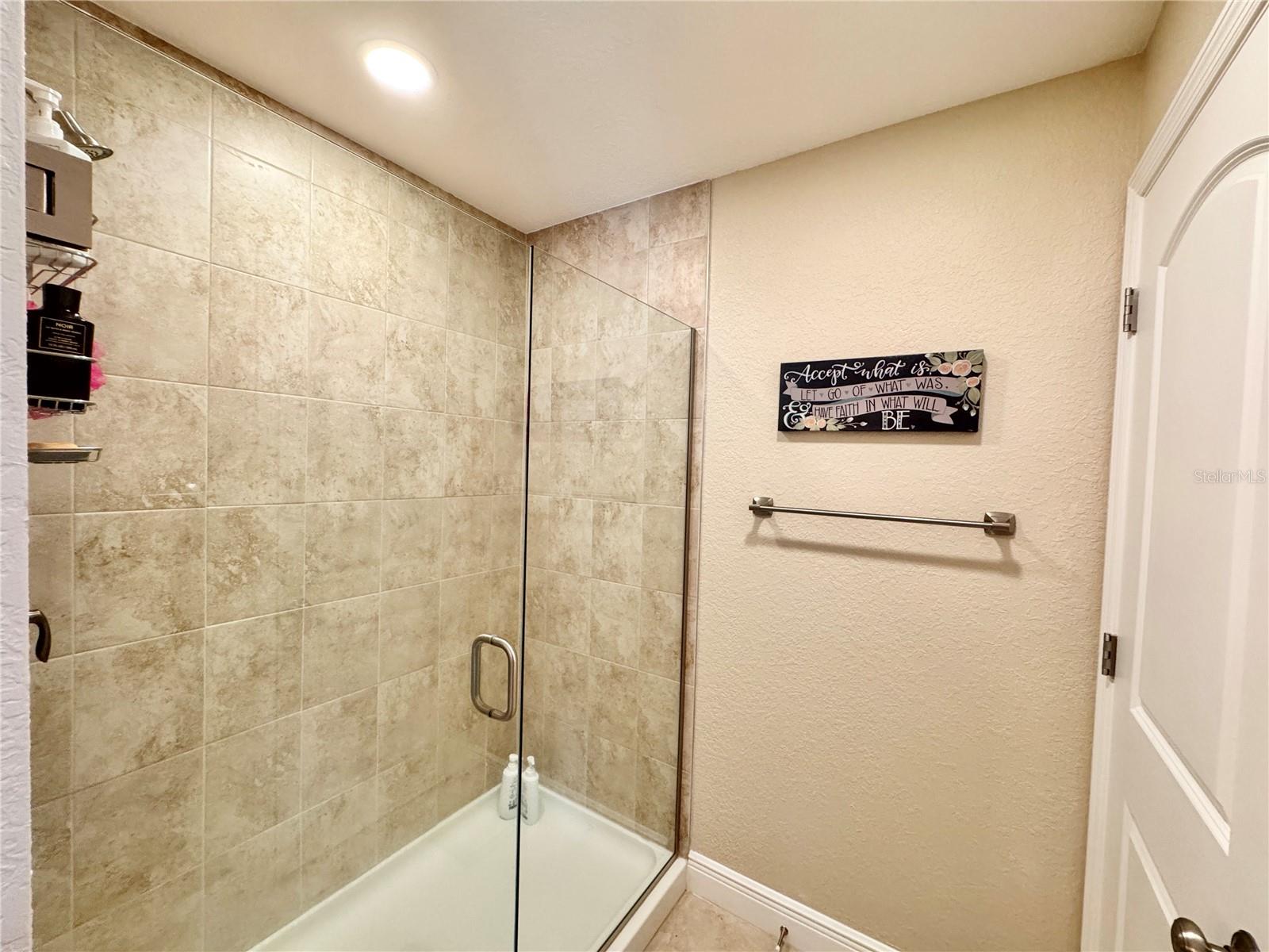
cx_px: 634
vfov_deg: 85.7
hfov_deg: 102.1
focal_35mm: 14
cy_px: 476
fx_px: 513
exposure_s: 1/120
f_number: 2.2
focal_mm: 2.22
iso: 250
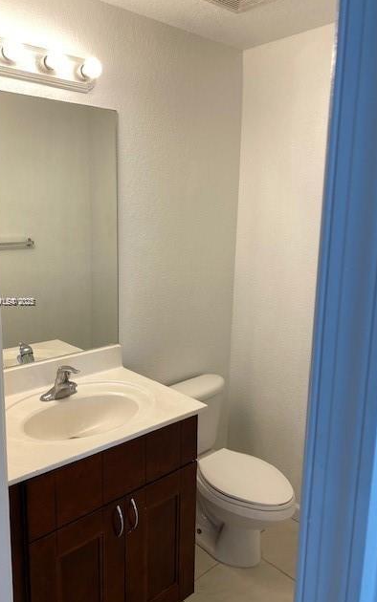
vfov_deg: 66.5
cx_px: 154
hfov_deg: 44.4
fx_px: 460
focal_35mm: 28
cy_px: 302
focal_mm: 4.25
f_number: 1.8
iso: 40
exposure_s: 1/120
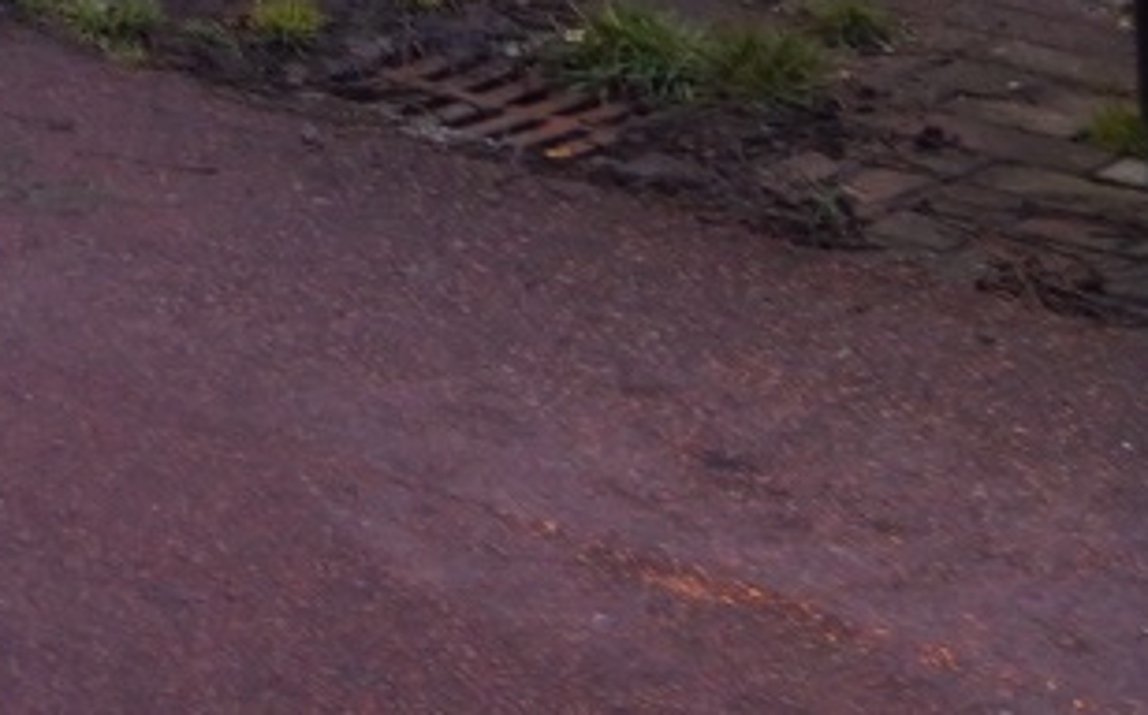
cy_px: -1763
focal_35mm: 159
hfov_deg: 10.9
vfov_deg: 7.0
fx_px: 4971
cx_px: -1696
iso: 1000
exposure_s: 1/60
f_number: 3.5
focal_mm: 24
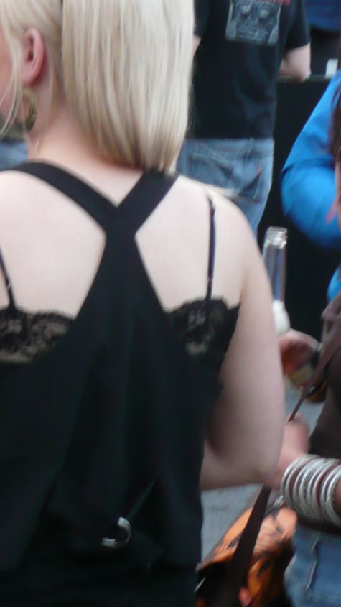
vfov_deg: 15.1
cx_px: 103
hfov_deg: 8.5
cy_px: 289
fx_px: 2284
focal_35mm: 142
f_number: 4.6
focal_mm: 11.8
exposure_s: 1/30
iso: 200
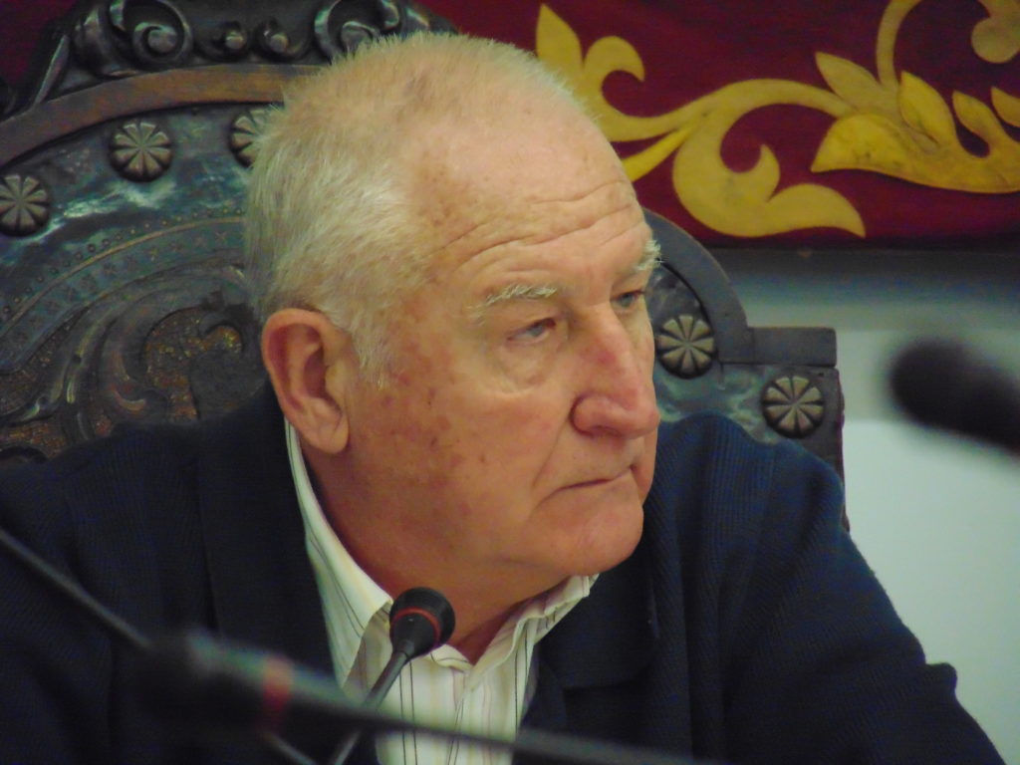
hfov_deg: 2.8
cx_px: 510
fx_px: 21039
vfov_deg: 2.1
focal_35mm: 714
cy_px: 382
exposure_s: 1/40
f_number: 5.1
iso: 800
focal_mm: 128
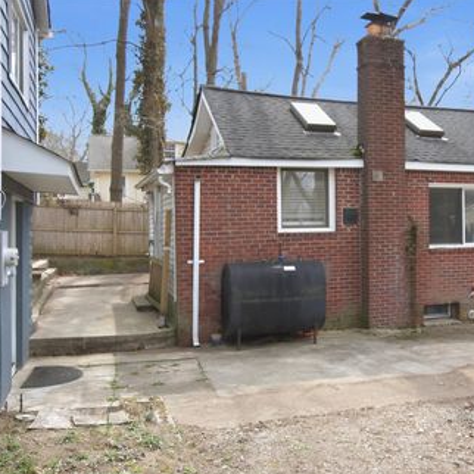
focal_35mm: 33
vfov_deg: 49.7
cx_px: 316
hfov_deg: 48.9
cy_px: 240
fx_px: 511
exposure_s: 1/60
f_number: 6.3
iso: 100
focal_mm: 17
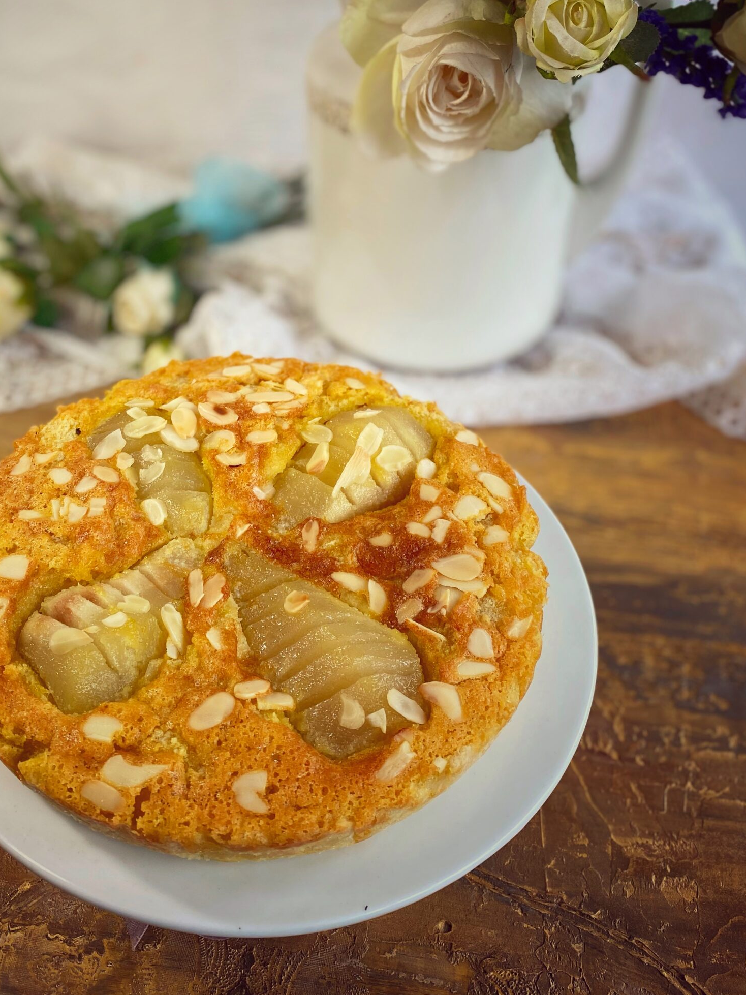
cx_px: 282
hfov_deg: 41.5
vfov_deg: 53.5
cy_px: 389
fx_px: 977
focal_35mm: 34
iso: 50
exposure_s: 1/100
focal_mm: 4.25
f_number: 1.8
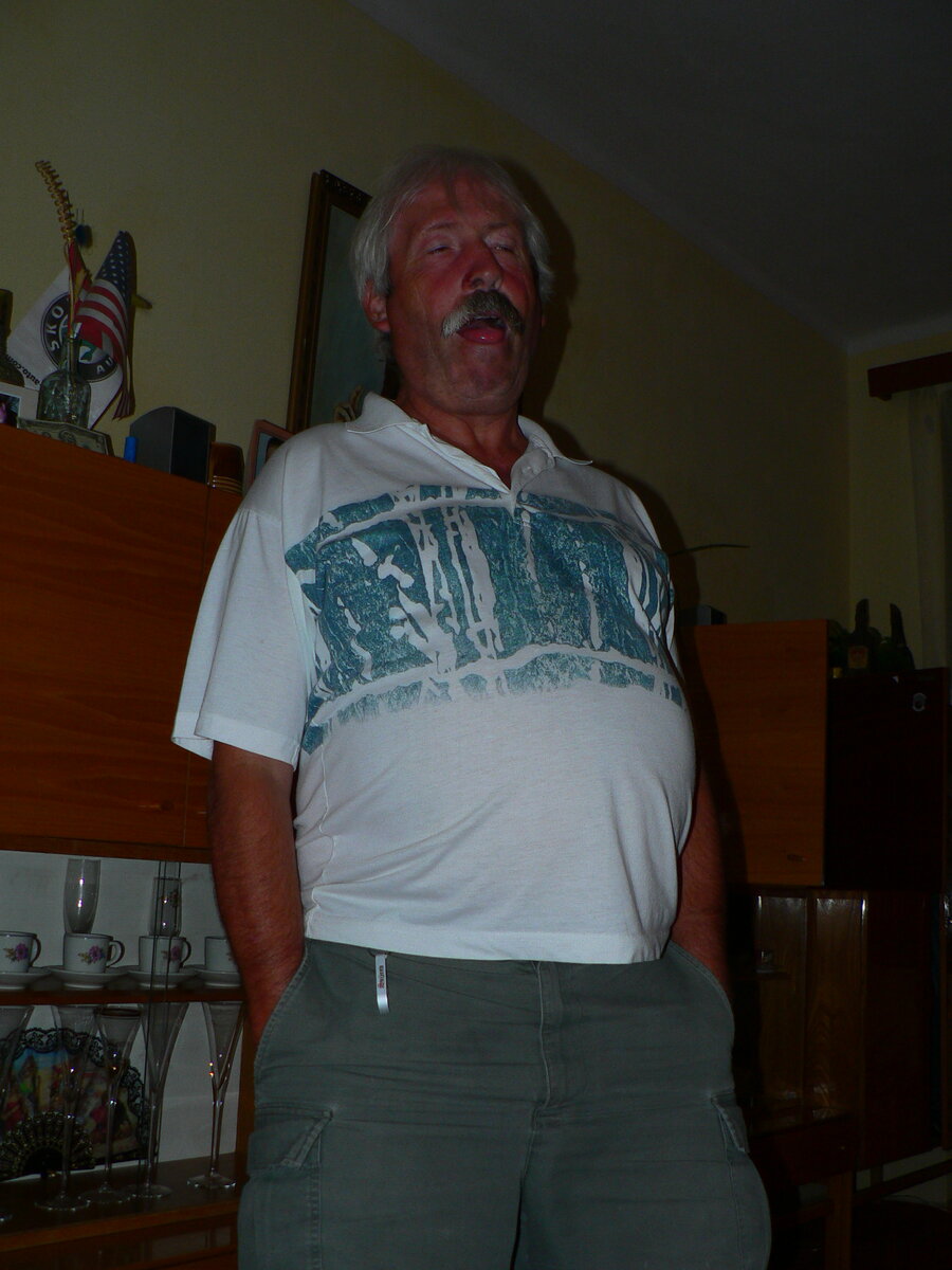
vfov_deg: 51.4
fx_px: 1320
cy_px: 635
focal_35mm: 36
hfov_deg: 39.7
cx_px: 476
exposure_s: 1/60
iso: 80
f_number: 2.8
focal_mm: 6
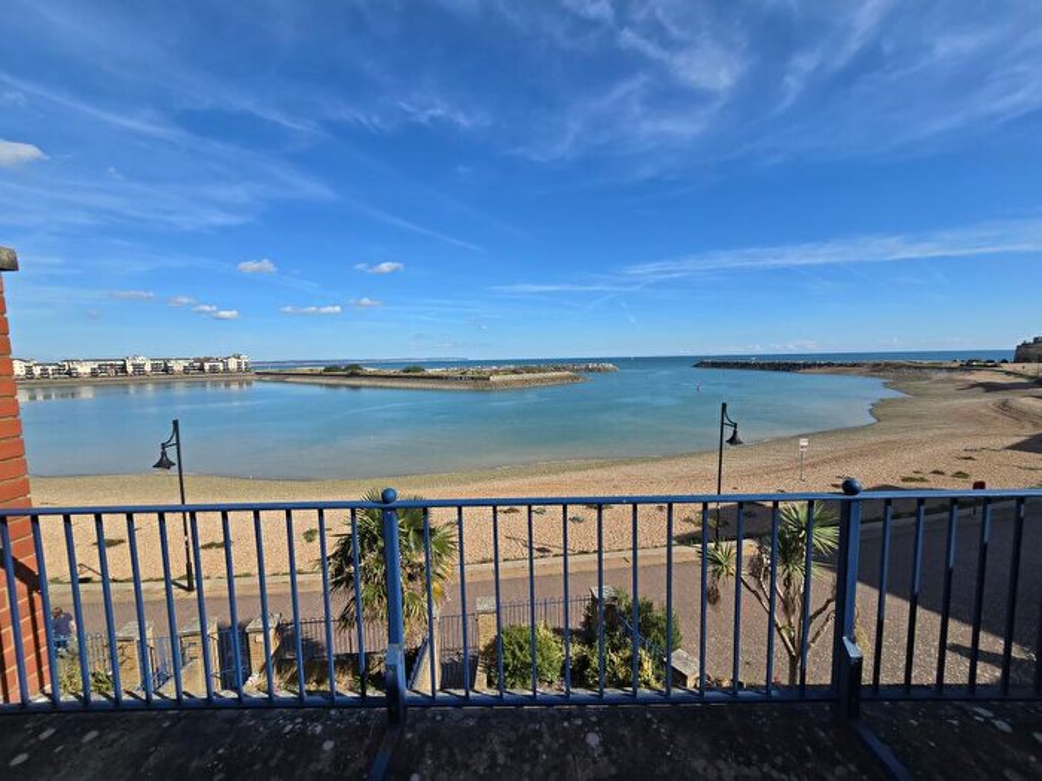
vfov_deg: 89.9
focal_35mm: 13
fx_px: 391
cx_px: 521
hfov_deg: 106.2
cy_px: 390
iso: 50
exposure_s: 1/2607
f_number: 2.2
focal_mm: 2.2
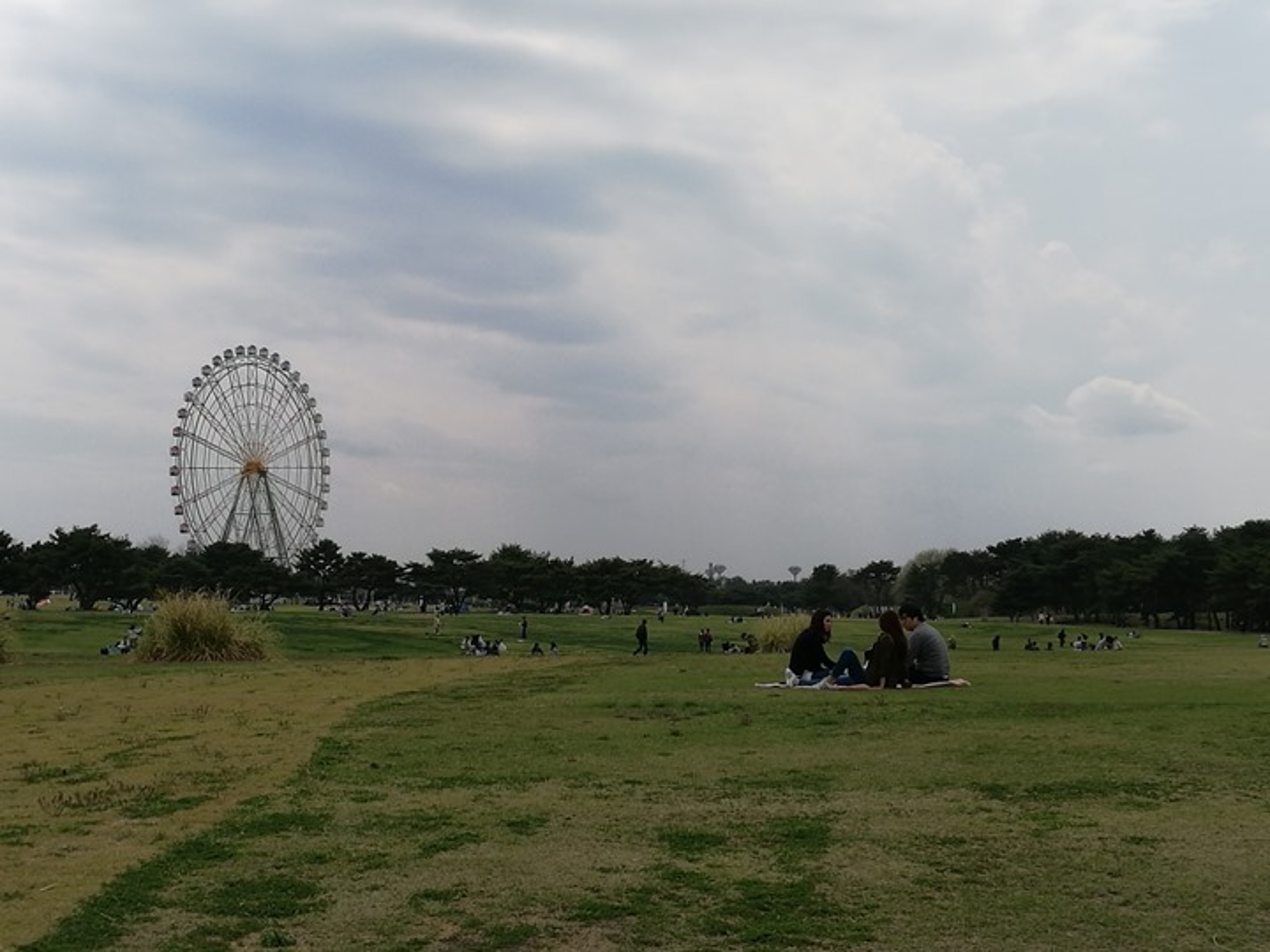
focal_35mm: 57
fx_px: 2091
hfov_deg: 33.8
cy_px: 476
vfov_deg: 25.7
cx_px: 635
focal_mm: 4.5
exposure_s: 1/2096
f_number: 2.2
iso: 50
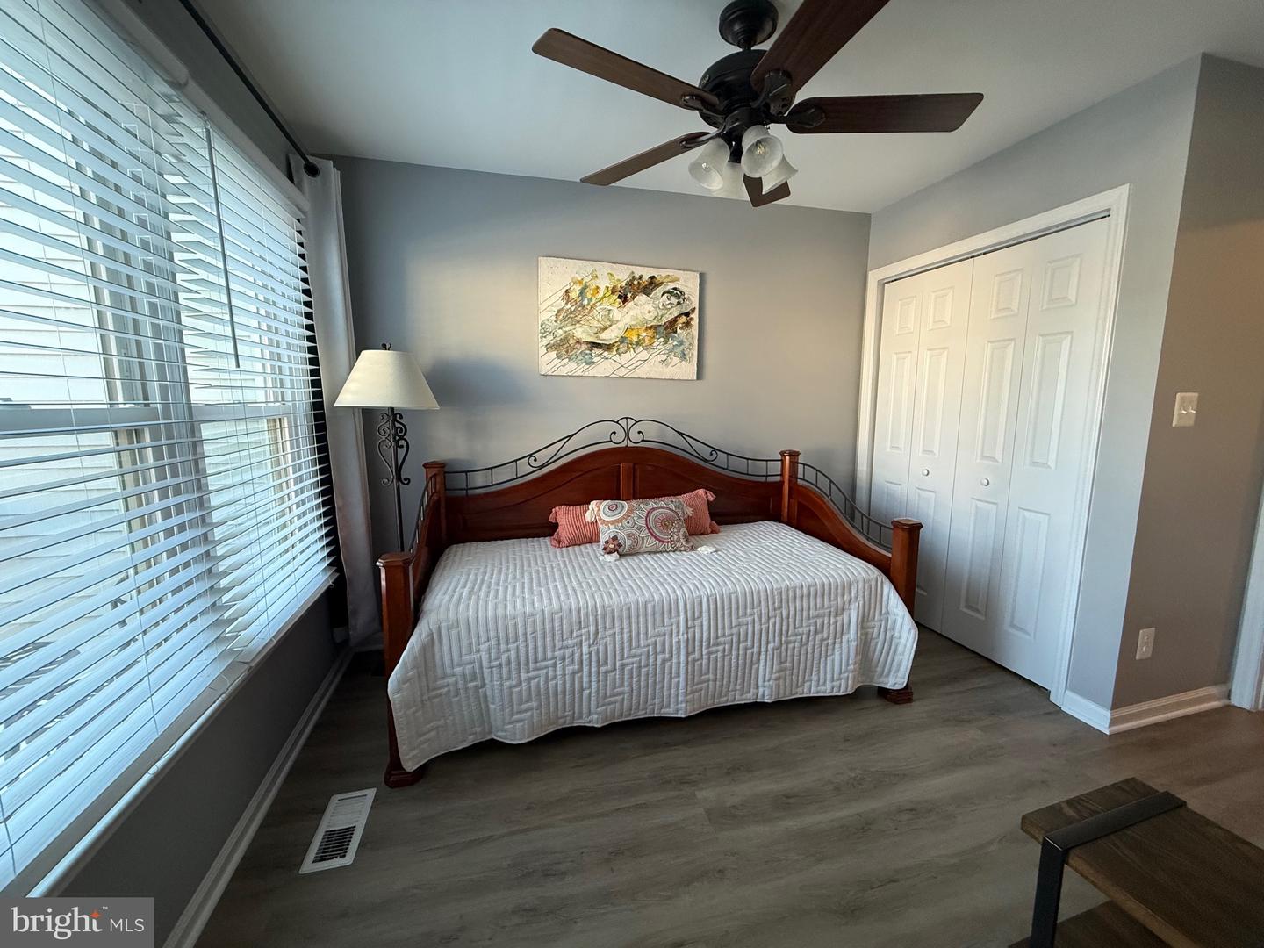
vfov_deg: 85.7
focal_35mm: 14
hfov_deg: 102.1
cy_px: 474
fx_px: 511
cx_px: 632
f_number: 2.2
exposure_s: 1/97
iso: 400
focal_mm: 2.22
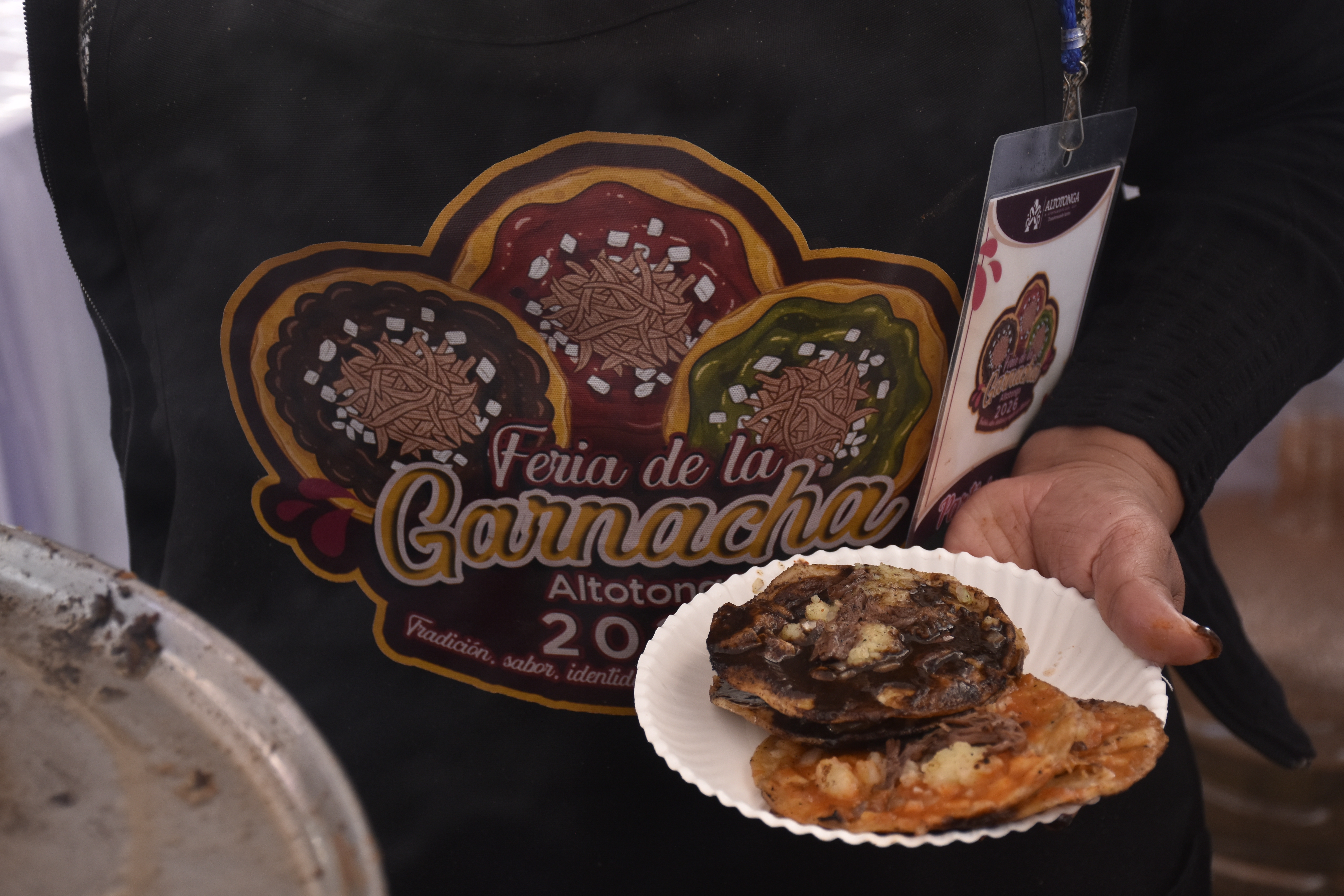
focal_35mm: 72
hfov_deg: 28.1
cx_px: 672
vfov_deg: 18.9
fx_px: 2688
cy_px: 448
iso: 500
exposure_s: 1/125
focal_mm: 48
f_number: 5.6
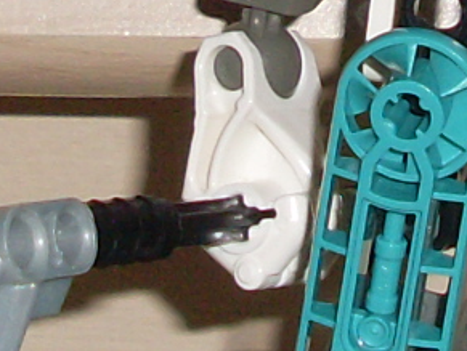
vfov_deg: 5.5
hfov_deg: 7.3
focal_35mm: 267
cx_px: 613
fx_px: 3607
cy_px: -277
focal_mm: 6.3
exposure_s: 1/45
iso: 100
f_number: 7.7
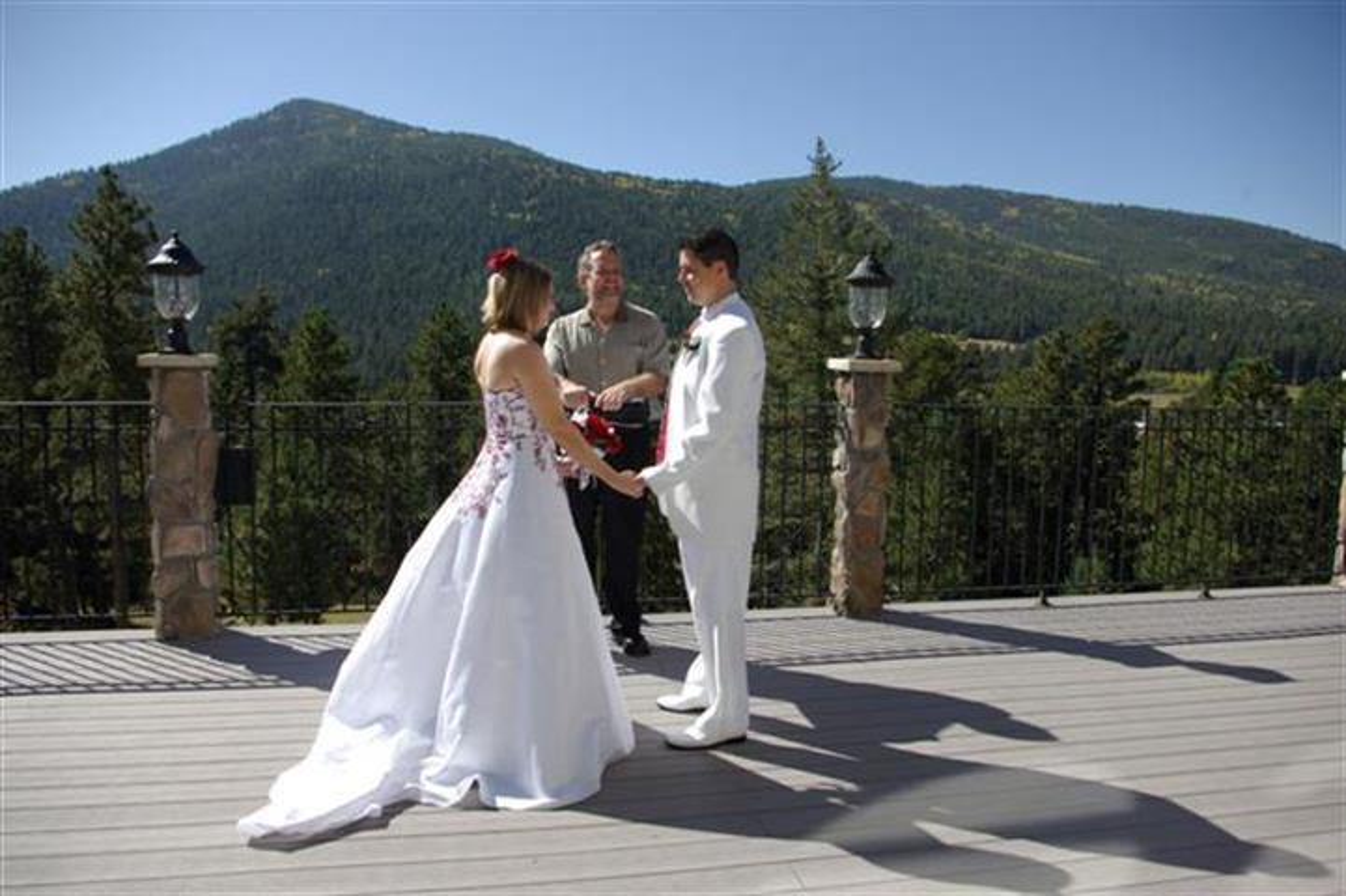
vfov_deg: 47.9
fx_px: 1009
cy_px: 448
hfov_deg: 67.4
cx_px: 673
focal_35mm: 27
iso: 100
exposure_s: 1/250
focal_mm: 18
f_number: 6.7
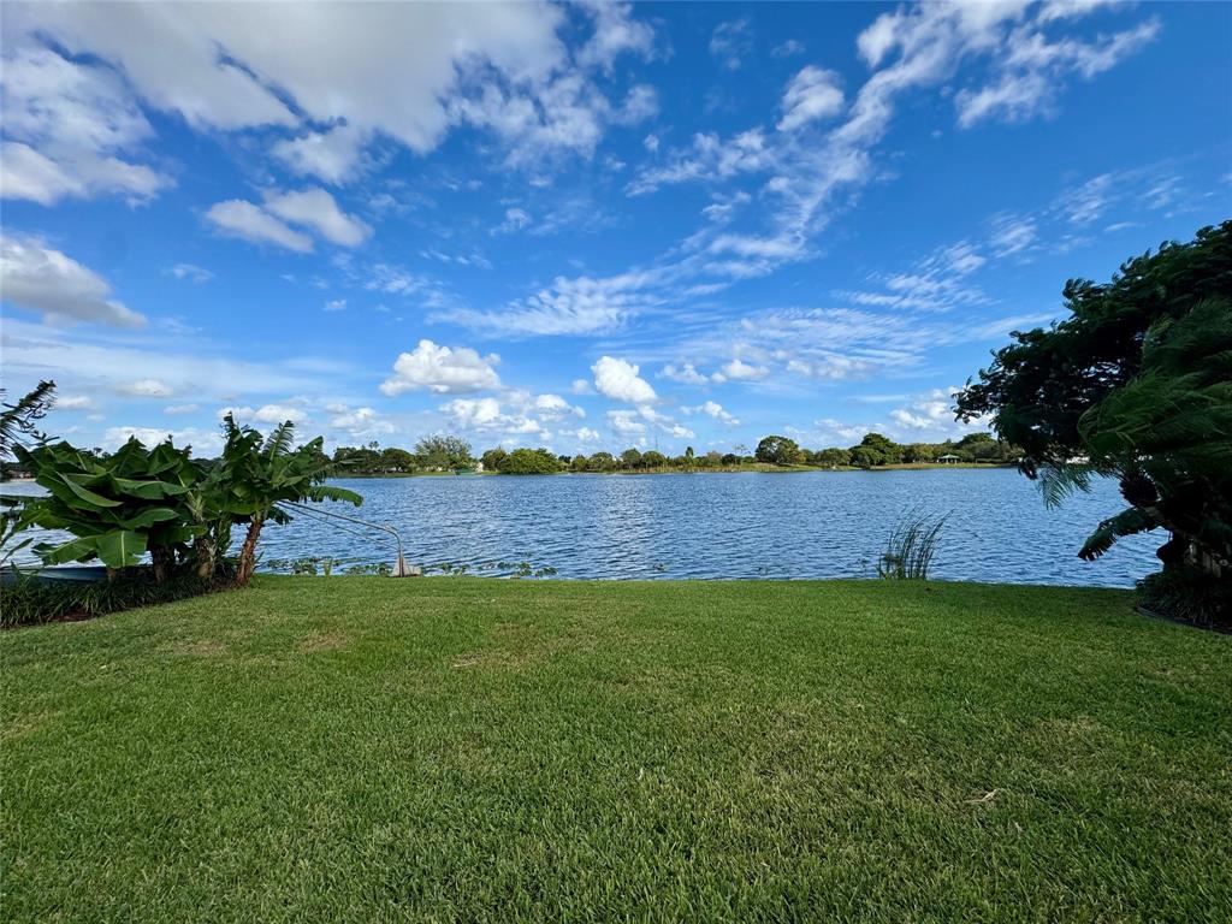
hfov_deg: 102.1
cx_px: 616
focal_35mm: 14
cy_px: 462
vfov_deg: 85.7
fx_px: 498
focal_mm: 2.22
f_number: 2.2
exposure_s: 1/2584
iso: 40
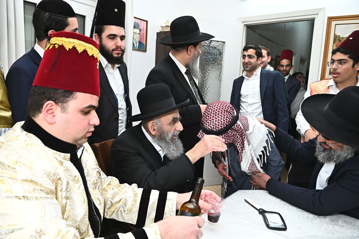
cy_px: 120
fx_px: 239
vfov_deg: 53.1
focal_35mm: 24
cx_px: 180
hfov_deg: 73.8
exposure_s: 1/125
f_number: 5.6
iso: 800
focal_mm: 24
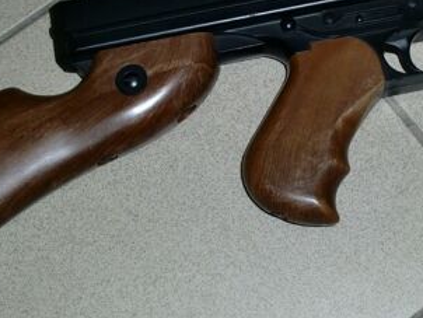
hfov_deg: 21.9
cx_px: 291
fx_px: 1088
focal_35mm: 89
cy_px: 118
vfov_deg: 16.6
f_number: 3.1
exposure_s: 1/60
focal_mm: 6.3
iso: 64
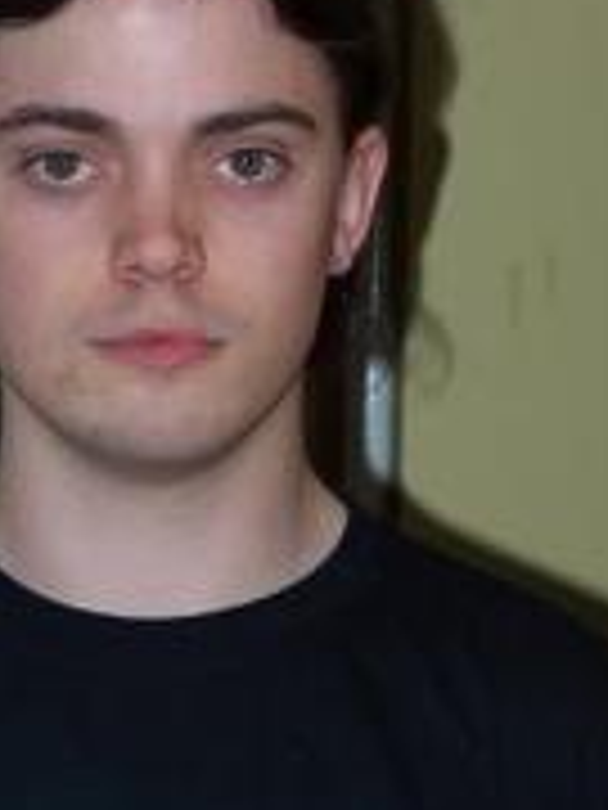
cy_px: 616
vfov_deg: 7.6
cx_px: 162
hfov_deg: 5.7
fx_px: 6089
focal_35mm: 260
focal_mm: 19.4
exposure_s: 1/90
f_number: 3.2
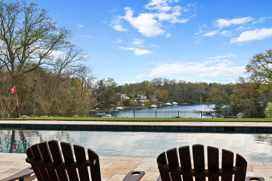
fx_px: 340
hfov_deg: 43.6
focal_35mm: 45
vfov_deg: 29.8
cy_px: 90
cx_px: 136
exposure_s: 1/125
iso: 200
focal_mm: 30
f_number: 6.3
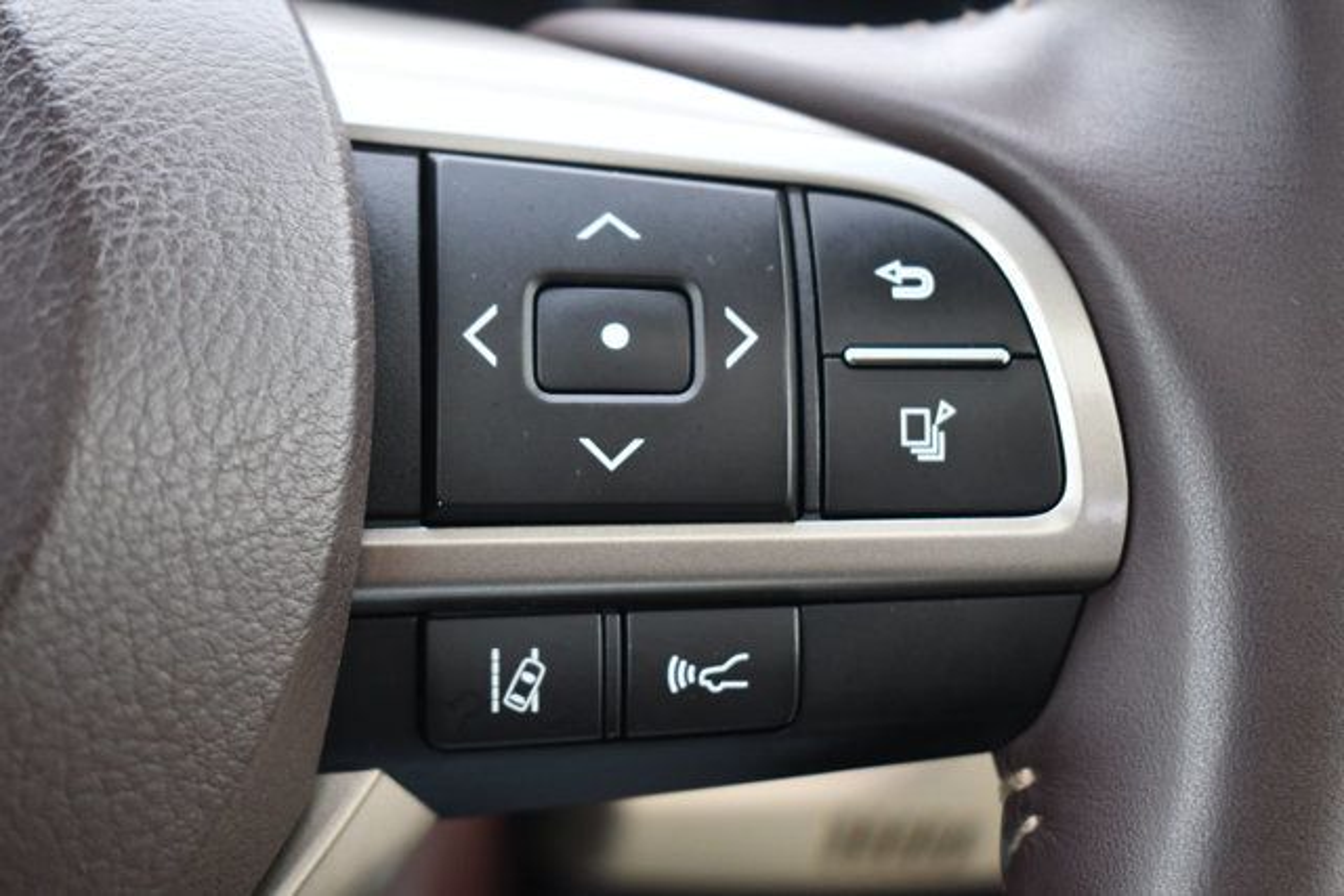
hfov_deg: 31.9
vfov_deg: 21.6
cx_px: 672
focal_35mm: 63
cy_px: 448
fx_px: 2352
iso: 800
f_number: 5
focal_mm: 42
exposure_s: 1/250
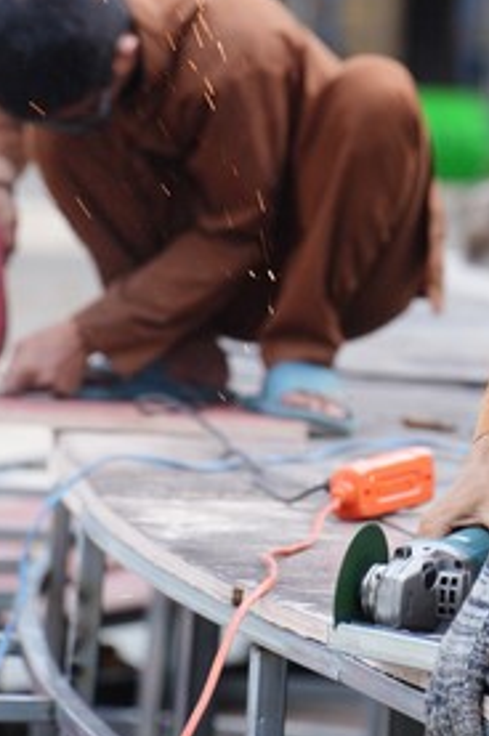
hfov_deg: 4.1
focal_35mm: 336
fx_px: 6863
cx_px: 559
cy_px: 0
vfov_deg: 6.1
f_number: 4.5
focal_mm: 143
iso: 100
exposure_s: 1/160
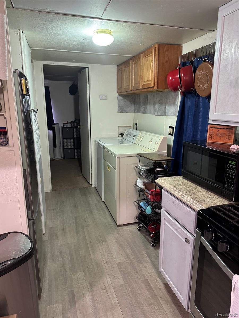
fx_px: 221
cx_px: 120
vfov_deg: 71.6
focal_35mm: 24
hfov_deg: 56.8
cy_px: 159
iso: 400
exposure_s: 1/60
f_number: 1.78
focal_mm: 6.76
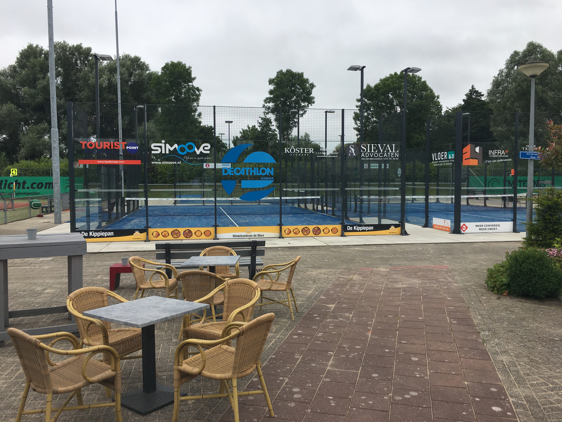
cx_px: 281
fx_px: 471
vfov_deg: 48.2
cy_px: 211
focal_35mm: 29
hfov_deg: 61.7
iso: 25
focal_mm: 4.15
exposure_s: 1/1789
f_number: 2.2
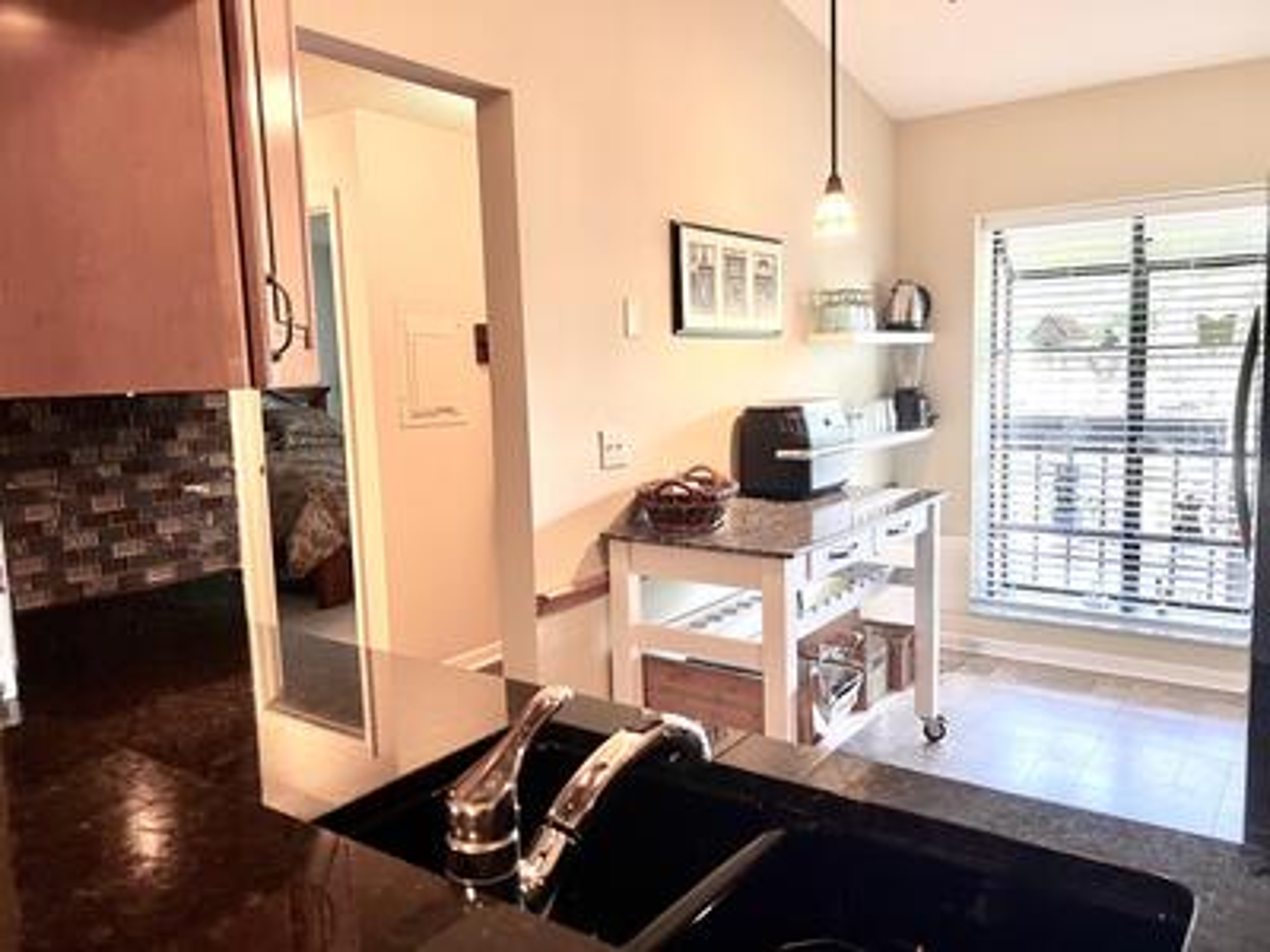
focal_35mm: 26
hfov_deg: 67.3
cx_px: 635
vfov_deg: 53.1
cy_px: 476
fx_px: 954
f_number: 1.5
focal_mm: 5.7
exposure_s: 1/60
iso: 100
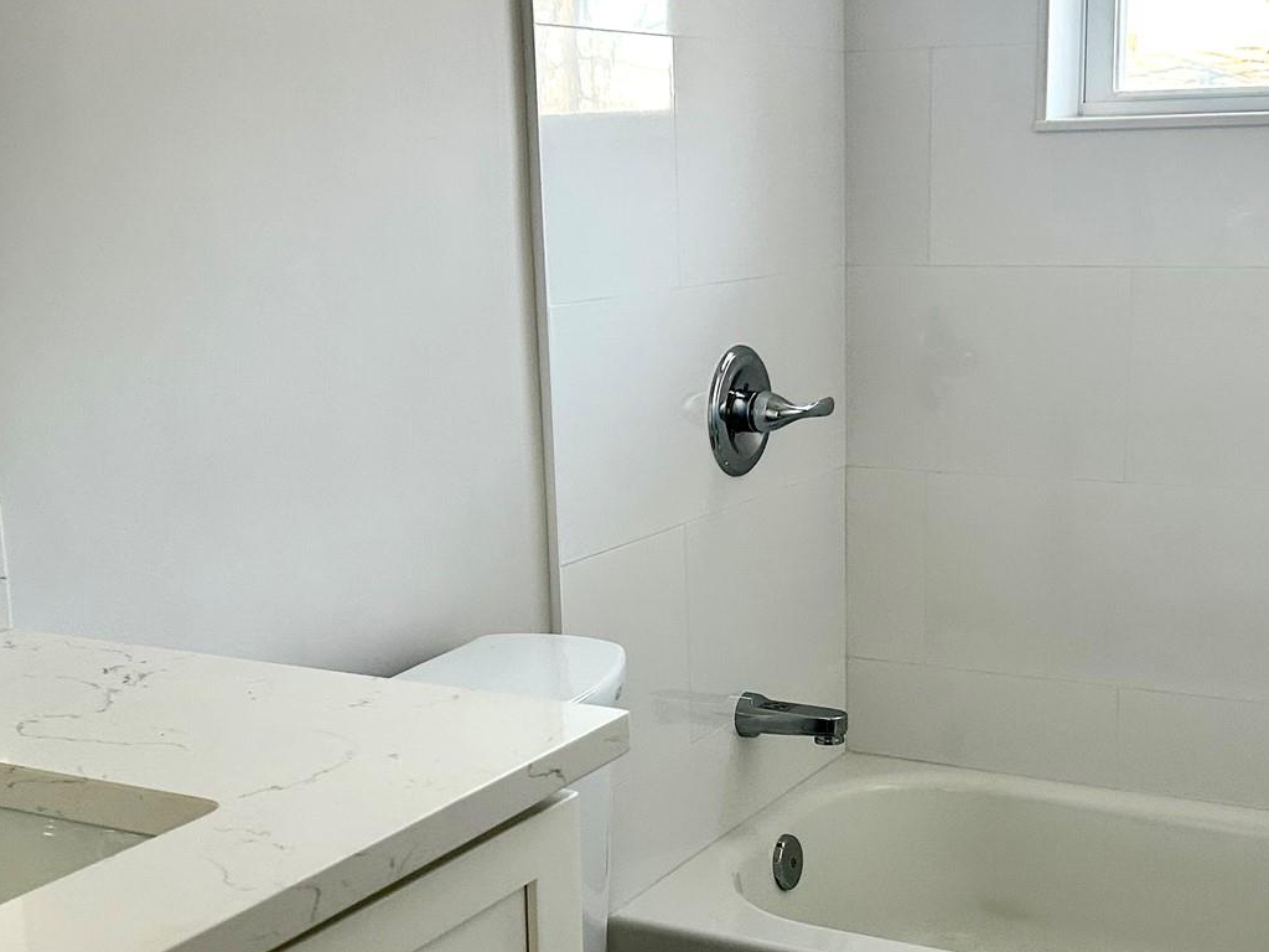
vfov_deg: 27.9
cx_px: 709
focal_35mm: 52
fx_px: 1906
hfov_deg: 36.8
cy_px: 624
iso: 125
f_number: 1.5
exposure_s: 1/121
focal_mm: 5.7
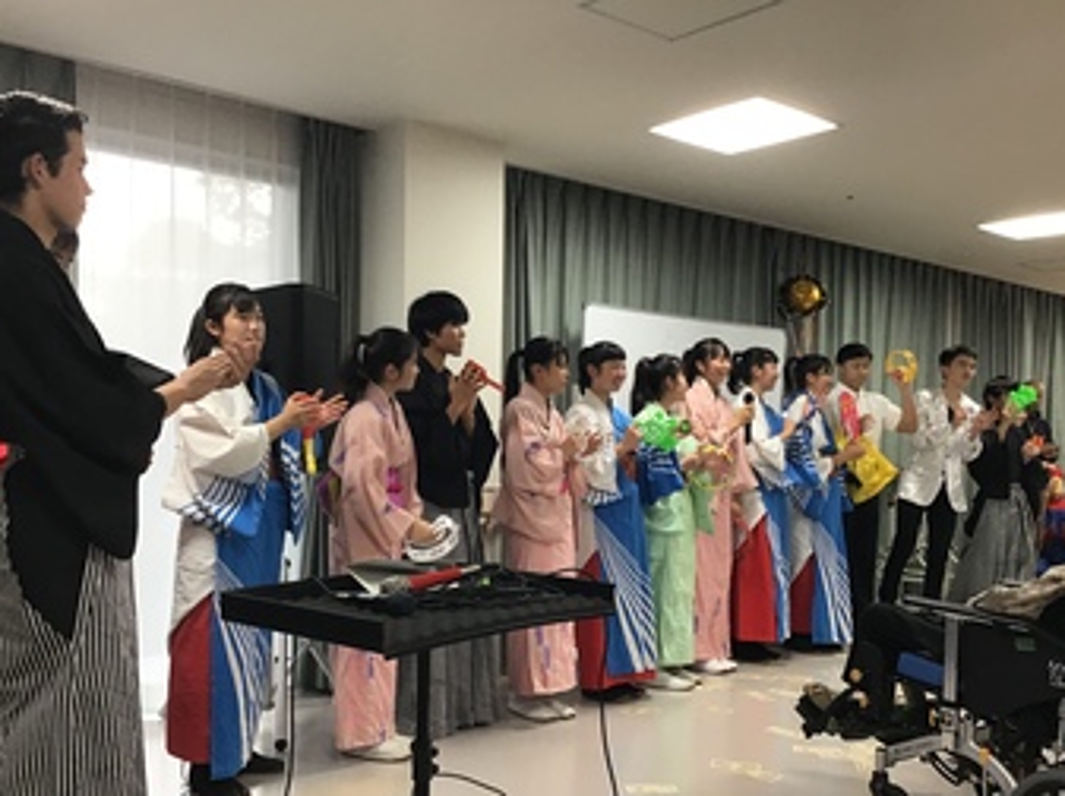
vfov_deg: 40.6
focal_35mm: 35
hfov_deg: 52.6
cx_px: 499
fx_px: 1076
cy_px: 447
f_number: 2.4
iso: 32
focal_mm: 3.3
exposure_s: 1/30
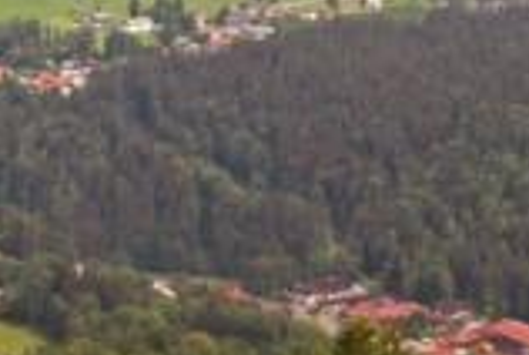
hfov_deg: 13.6
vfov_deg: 9.1
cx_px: 345
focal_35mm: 150
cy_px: -74
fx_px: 2208
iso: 160
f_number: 11
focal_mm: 24
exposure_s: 1/100
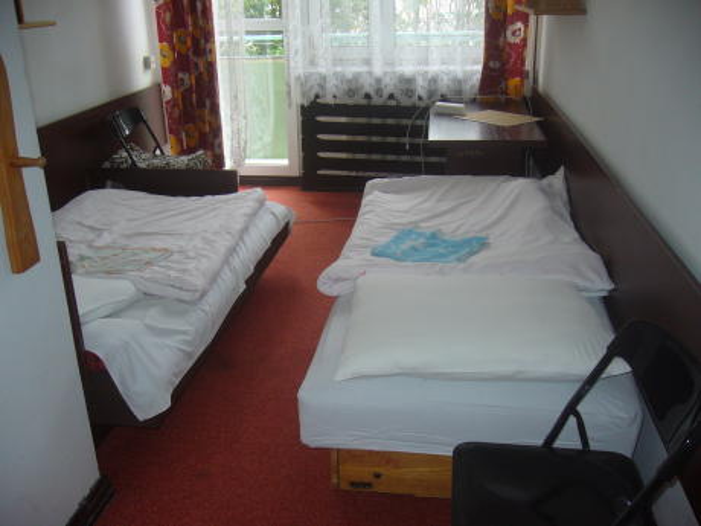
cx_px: 350
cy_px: 263
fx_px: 709
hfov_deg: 52.6
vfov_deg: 40.7
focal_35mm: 35
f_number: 2.8
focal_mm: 5.8
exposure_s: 1/60
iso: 100
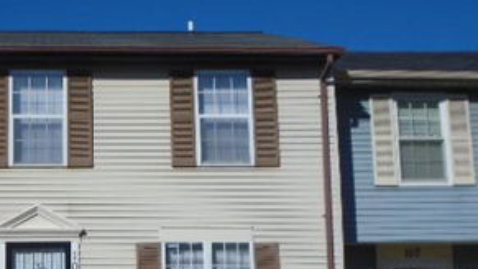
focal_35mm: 69
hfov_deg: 29.8
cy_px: 200
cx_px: 92
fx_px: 875
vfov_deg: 17.4
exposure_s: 1/400
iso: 100
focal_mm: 6.4
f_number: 9.5
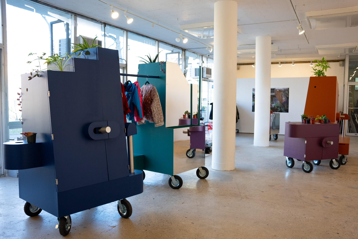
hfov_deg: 61.4
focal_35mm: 30
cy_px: 120
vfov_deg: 43.3
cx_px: 179
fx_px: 301
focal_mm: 30.3
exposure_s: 1/320
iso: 1000
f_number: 4
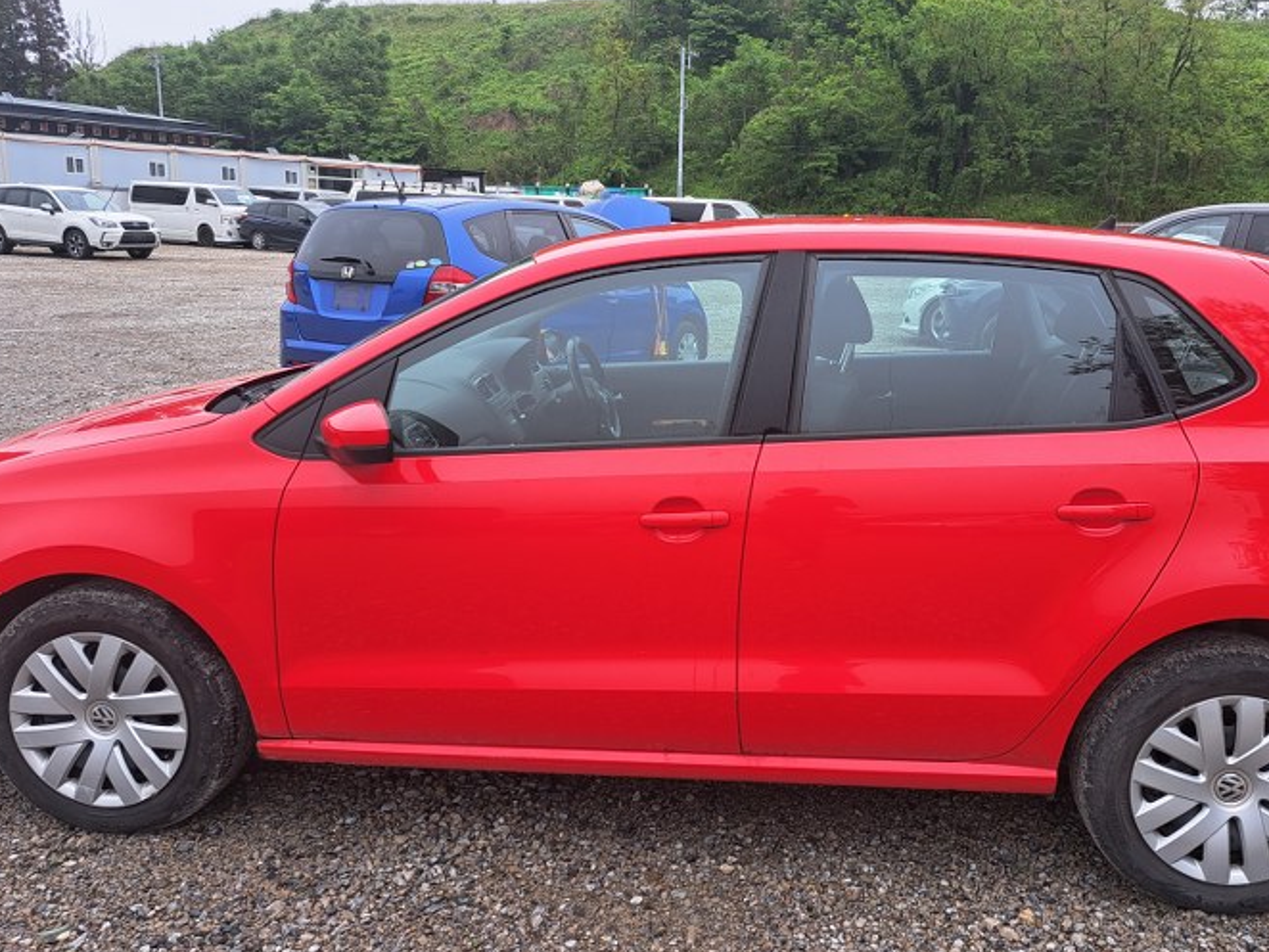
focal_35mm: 29
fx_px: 1064
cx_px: 692
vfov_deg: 48.2
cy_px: 460
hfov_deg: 61.5
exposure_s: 1/276
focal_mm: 5.23
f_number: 1.8
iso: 50
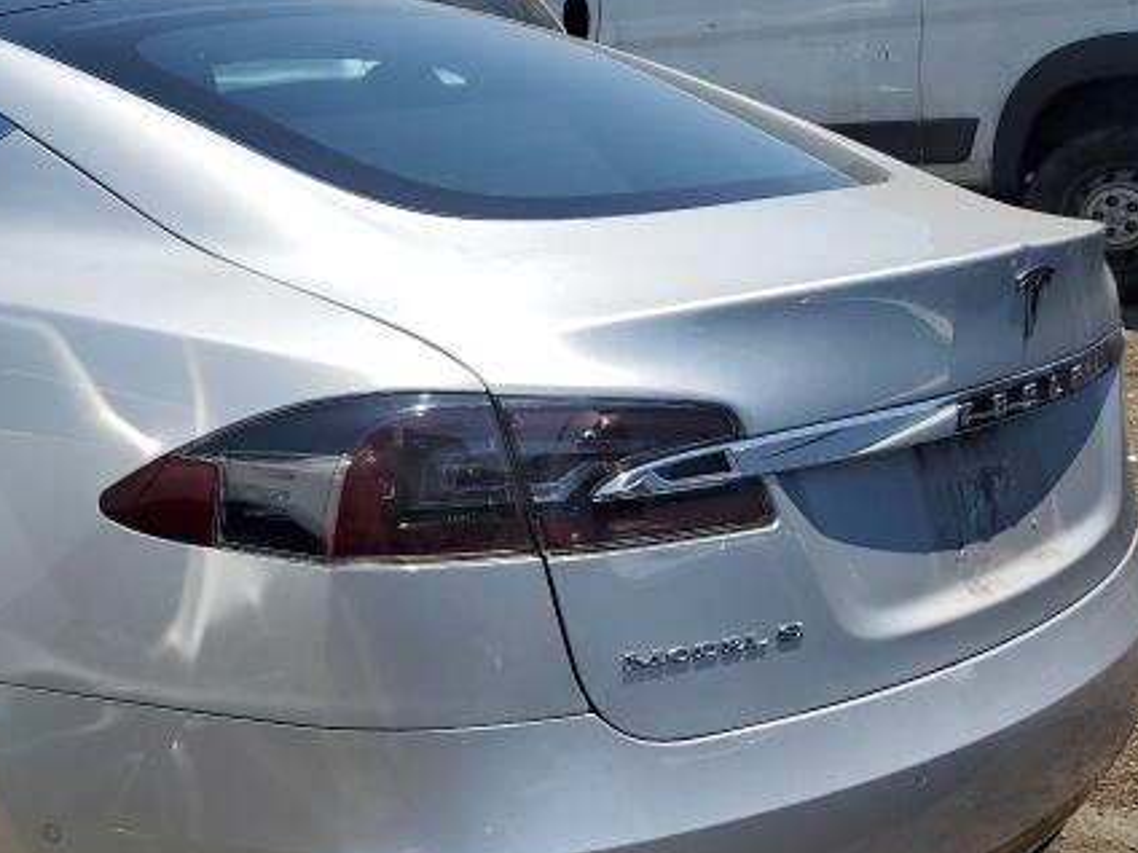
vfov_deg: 29.6
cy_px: 480
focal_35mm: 49
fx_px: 1611
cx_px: 140
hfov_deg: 36.7
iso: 50
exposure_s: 1/5000
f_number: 1.5
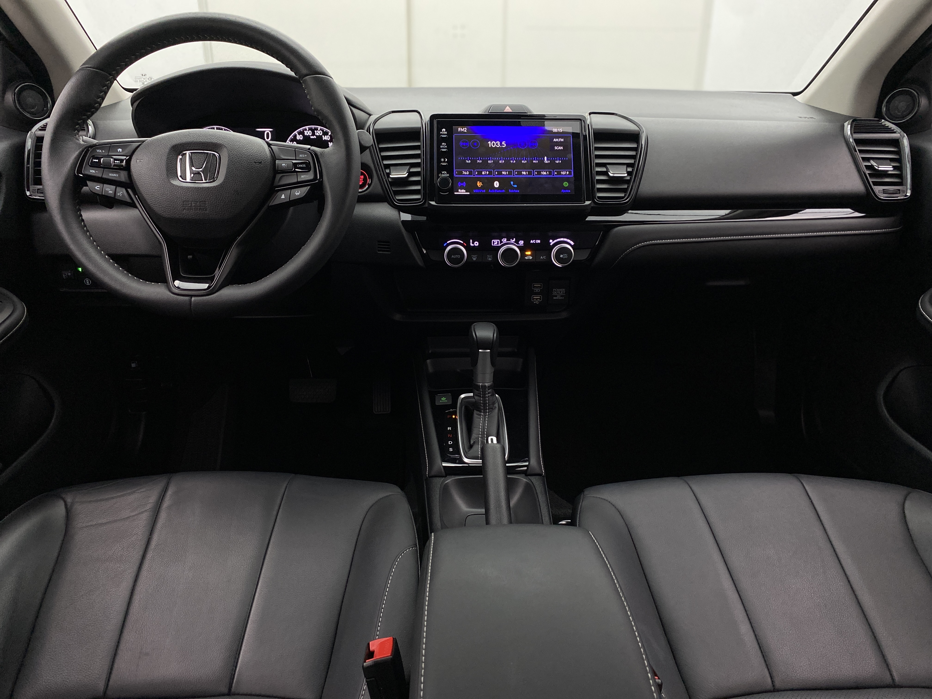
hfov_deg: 67.3
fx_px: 700
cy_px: 350
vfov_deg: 53.1
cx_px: 466
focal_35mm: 26
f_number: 1.8
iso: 160
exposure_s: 1/60
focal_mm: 4.25
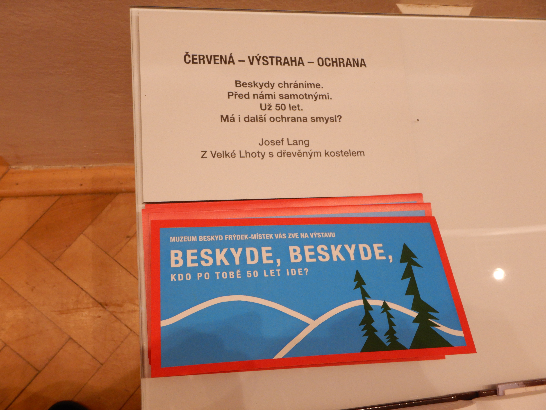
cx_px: 273
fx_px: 536
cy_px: 205
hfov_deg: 54.0
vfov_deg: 41.8
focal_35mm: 34
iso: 320
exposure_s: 1/30
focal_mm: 6.1
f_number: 4.2
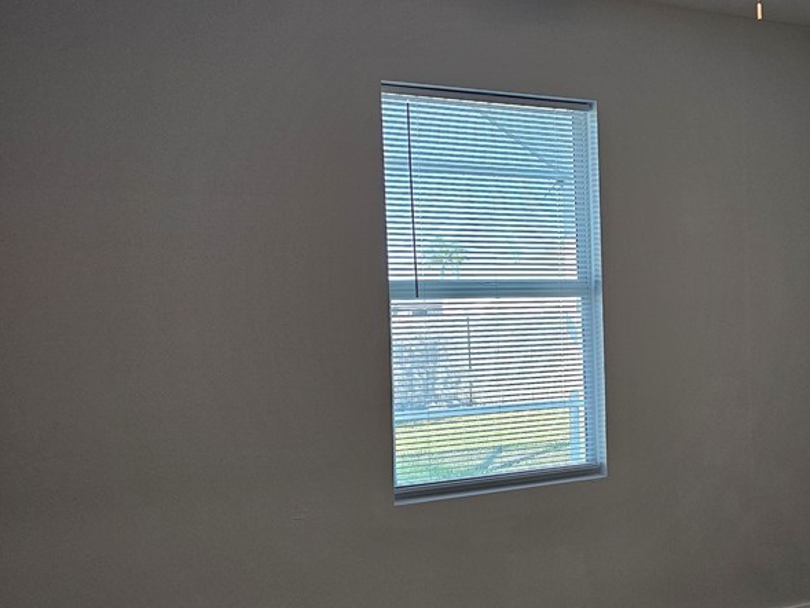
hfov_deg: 44.8
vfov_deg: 36.0
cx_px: 633
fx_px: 936
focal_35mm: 40
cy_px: 319
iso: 250
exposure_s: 1/207
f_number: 1.7
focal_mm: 6.3
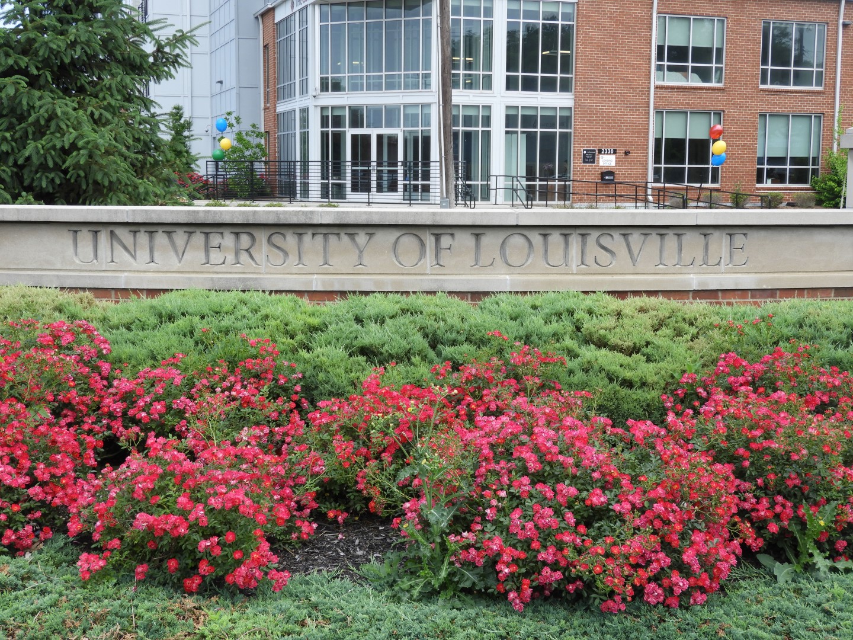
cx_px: 426
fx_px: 1232
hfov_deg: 38.2
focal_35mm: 50
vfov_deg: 29.1
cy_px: 320
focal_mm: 9
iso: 100
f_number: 4
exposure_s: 1/320
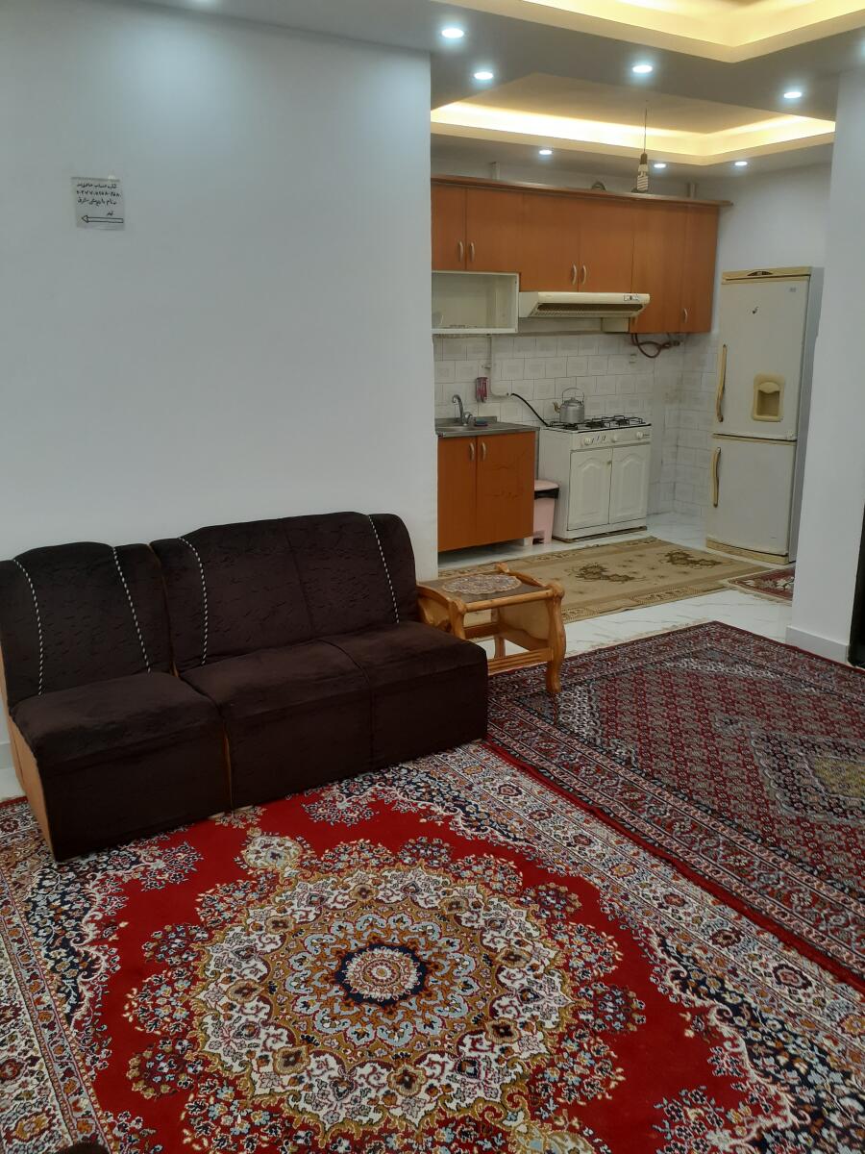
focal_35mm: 27
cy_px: 577
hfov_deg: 51.4
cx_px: 432
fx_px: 900
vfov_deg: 65.3
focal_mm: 3.6
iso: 64
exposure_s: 1/50
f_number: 1.9
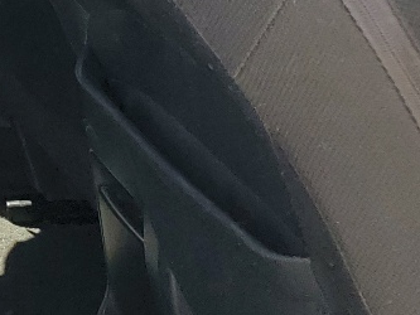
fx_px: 1517
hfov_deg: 12.5
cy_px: -156
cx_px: -578
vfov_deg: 11.4
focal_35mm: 125
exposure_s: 1/164
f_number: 1.5
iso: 50
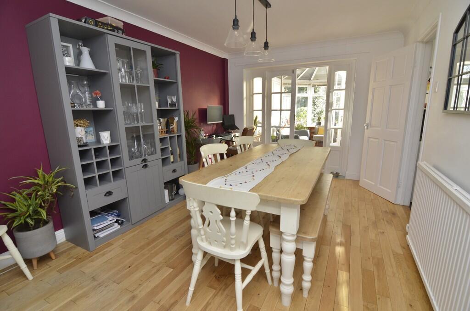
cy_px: 156
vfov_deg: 71.8
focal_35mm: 16
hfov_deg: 95.1
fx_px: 215
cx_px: 235
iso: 400
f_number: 5.6
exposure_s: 1/60
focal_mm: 11
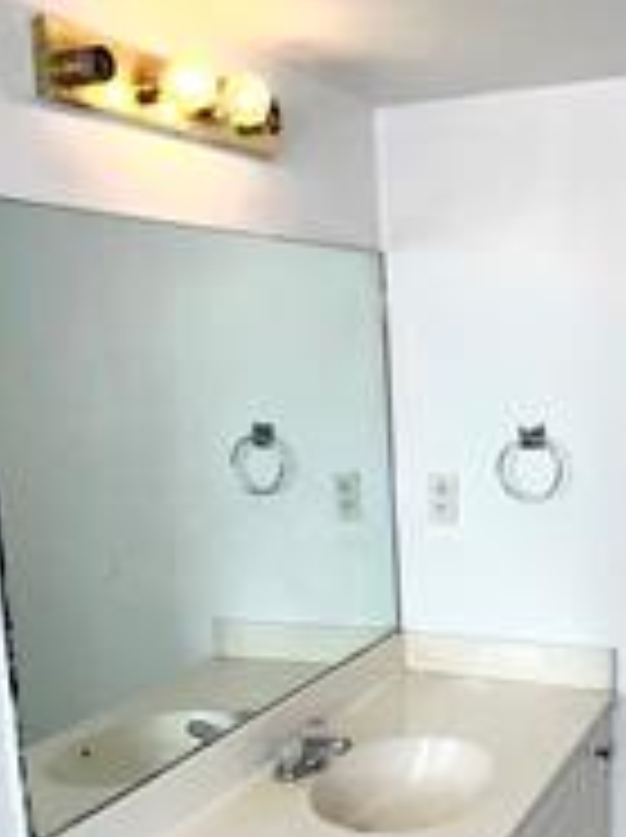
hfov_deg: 33.6
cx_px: 468
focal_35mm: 42
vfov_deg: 44.5
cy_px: 522
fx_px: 1015
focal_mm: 1.57
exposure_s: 1/122
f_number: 1.8
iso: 25
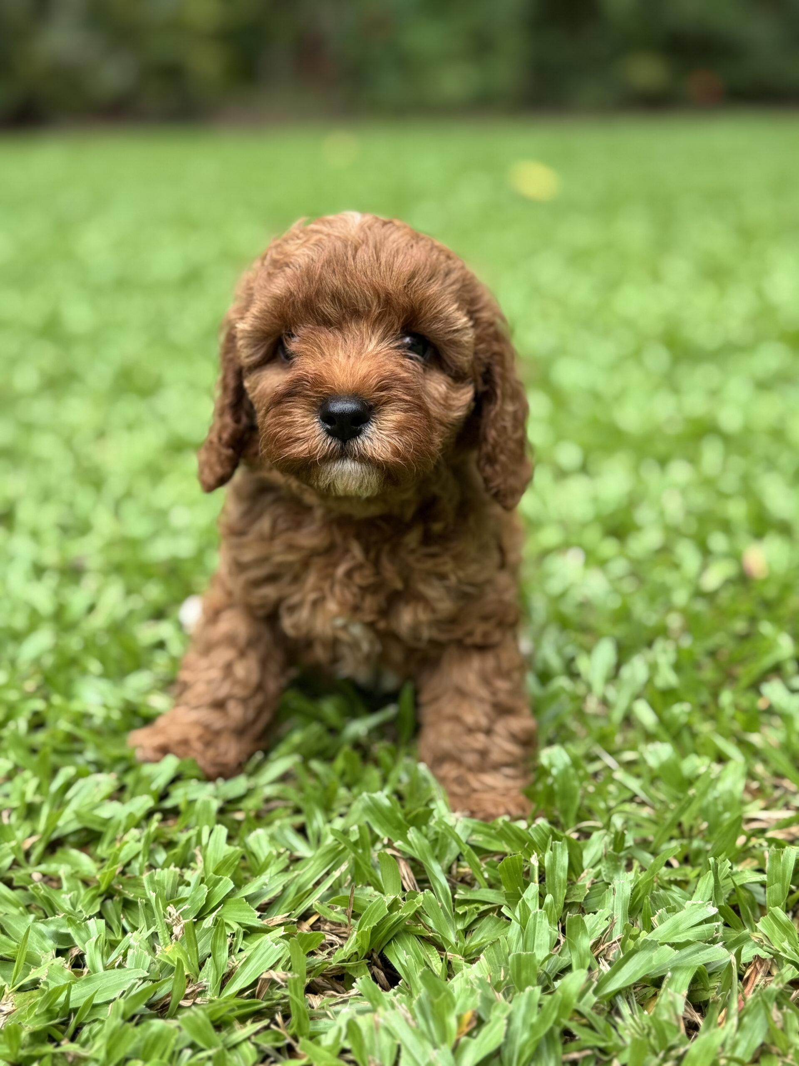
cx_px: 400
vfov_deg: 39.7
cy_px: 533
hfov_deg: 30.3
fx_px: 1477
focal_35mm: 48
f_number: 1.78
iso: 64
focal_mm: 6.76
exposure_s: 1/707
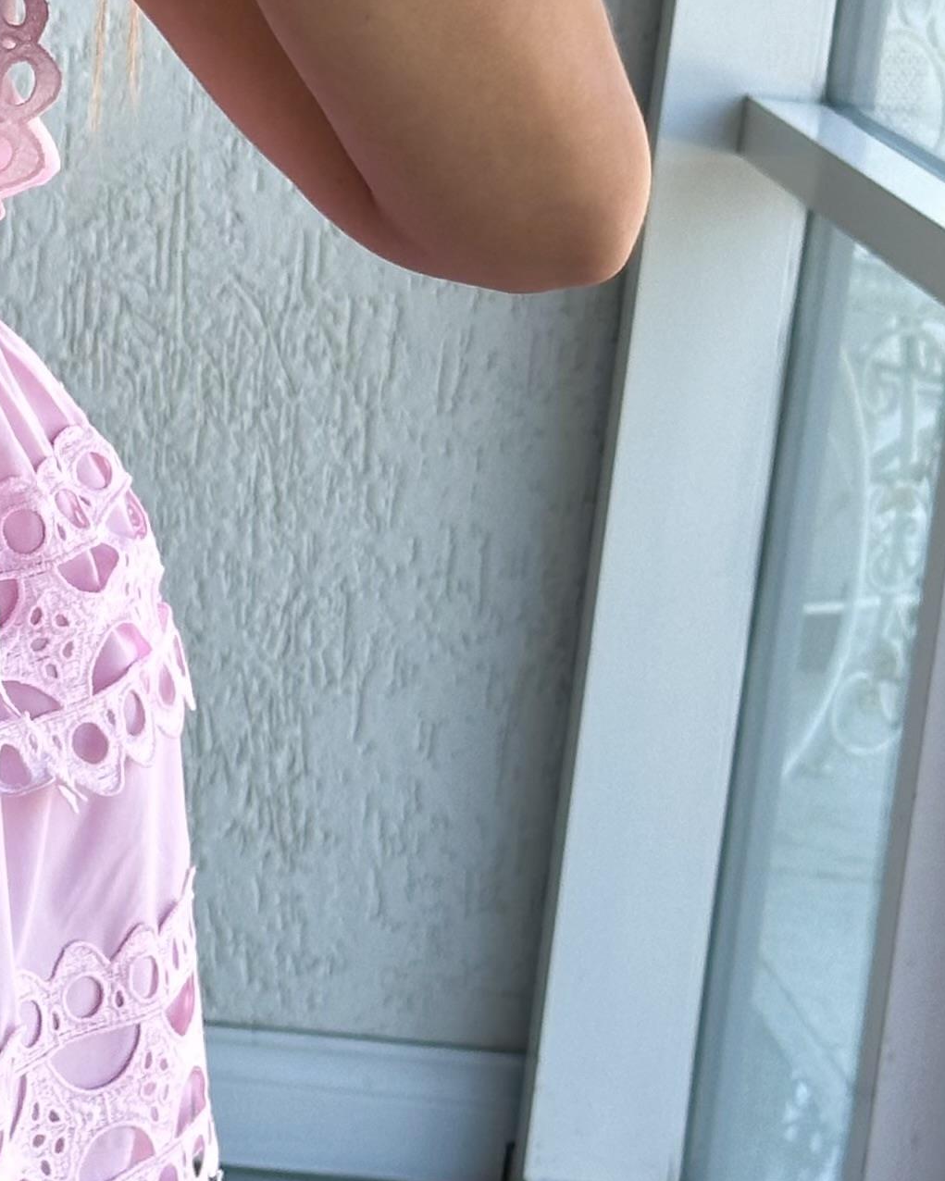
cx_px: -178
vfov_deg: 12.9
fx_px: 5174
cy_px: 191
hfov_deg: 10.3
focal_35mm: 148
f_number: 1.78
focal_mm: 6.86
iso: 64
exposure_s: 1/185
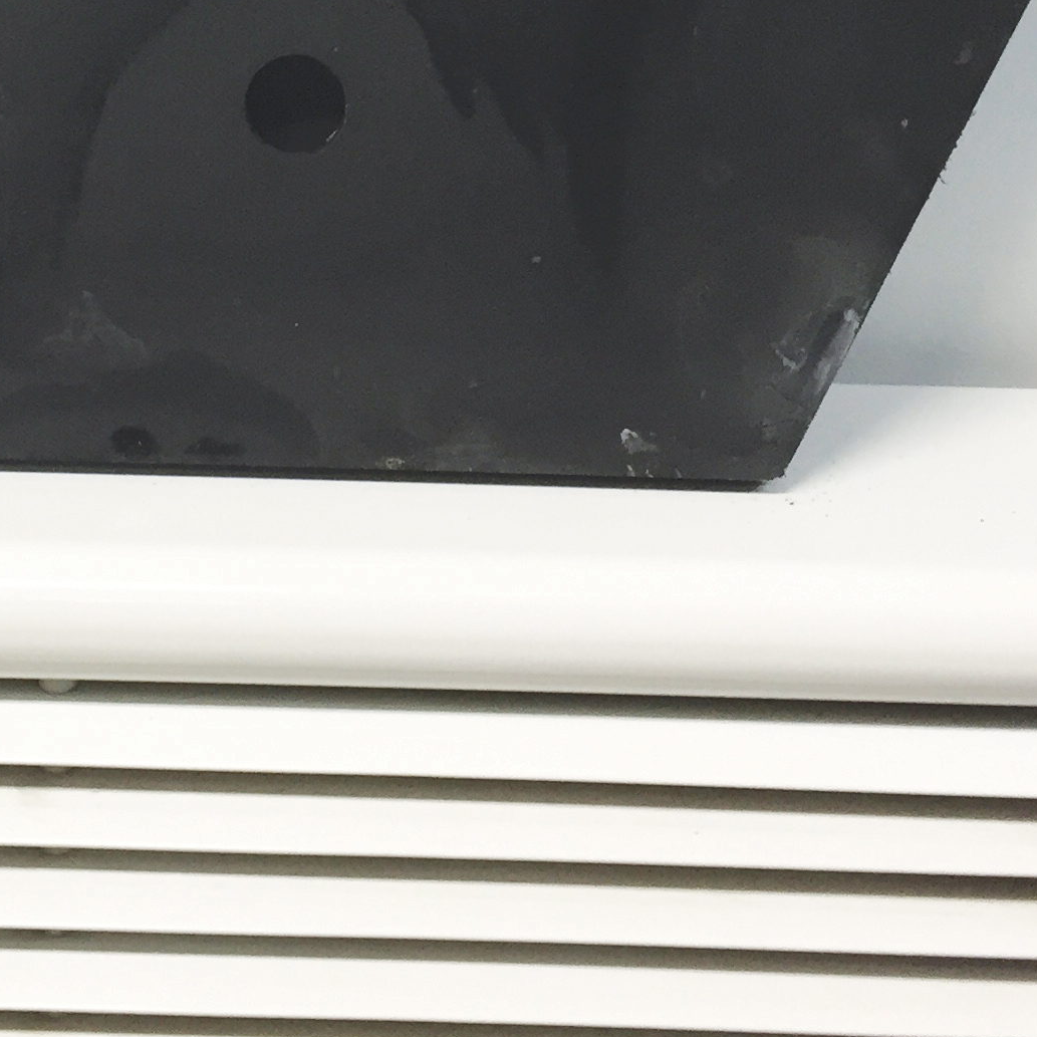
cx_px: 159
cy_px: -235
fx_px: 2745
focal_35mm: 81
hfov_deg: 21.0
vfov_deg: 20.0
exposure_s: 1/30
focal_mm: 4.15
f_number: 2.2
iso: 64
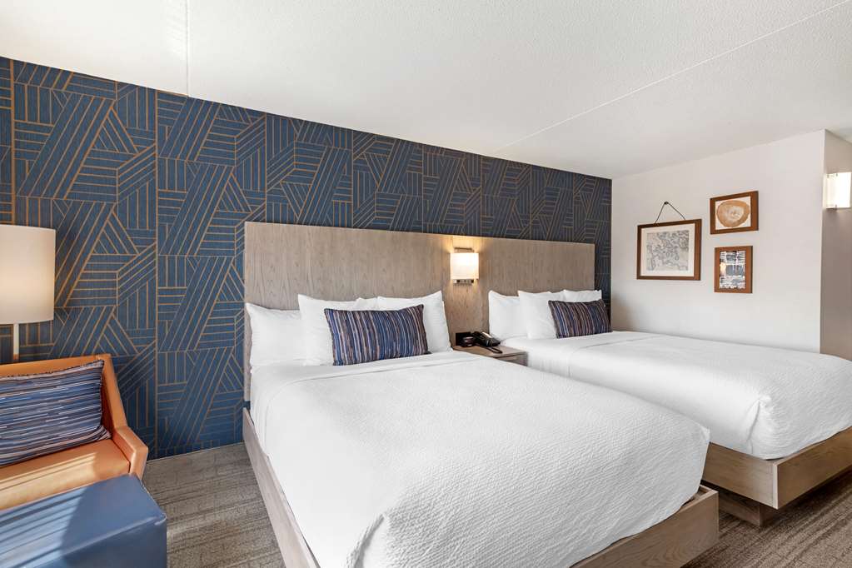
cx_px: 426
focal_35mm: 16
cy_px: 284
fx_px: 379
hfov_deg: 96.7
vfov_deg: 73.7
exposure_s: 1/20
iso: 100
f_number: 9
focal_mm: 16
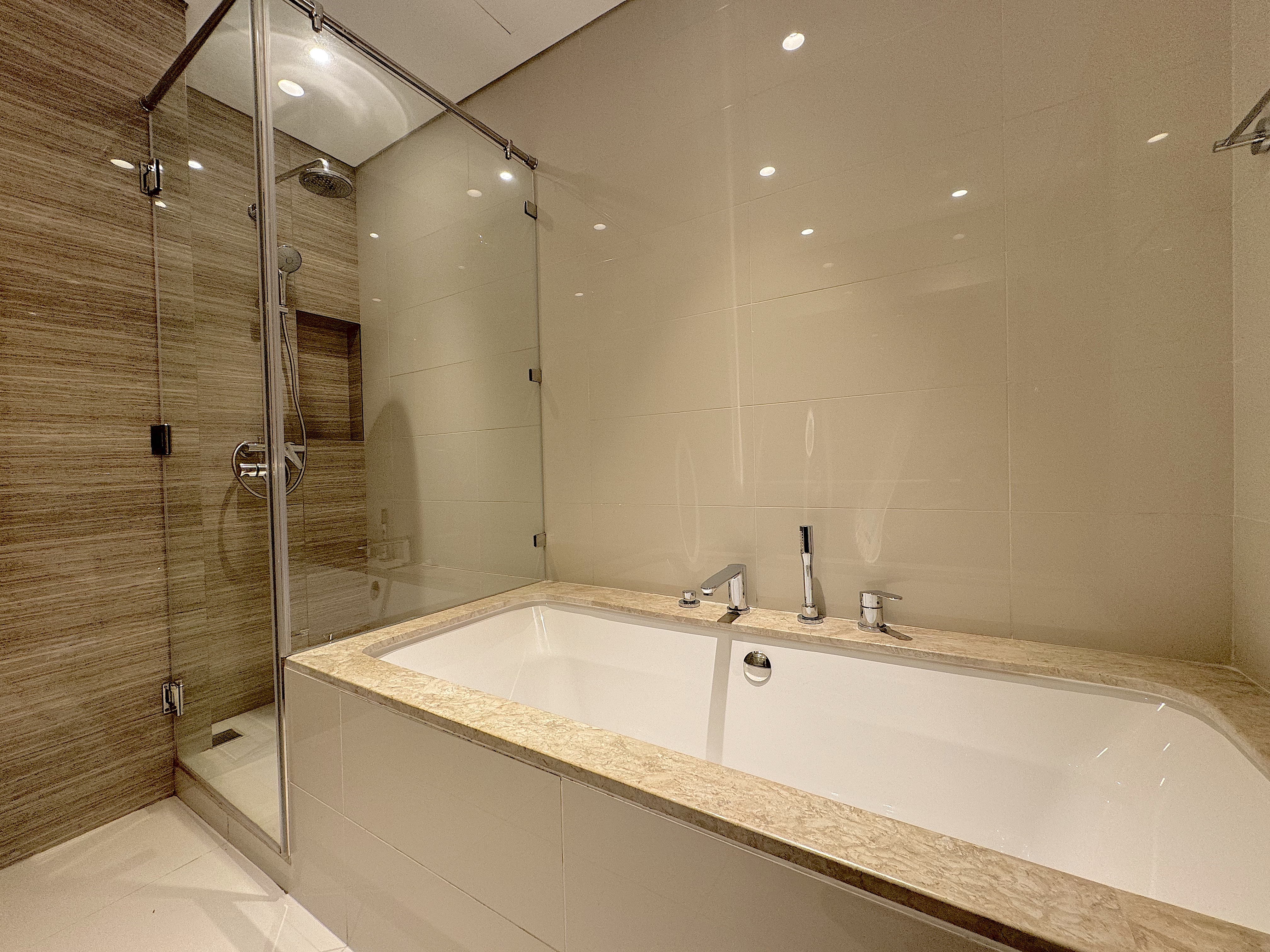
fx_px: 514
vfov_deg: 85.7
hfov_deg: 102.1
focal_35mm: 14
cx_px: 635
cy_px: 476
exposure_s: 1/100
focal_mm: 2.22
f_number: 2.2
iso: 125
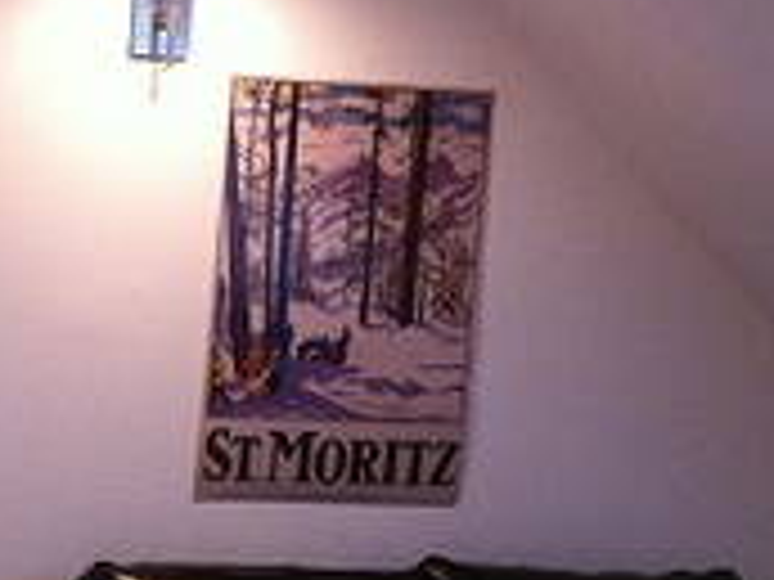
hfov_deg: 11.8
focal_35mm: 161
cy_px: 432
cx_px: -360
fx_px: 3600
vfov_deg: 9.2
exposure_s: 1/17
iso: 125
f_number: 2.8
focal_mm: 3.85
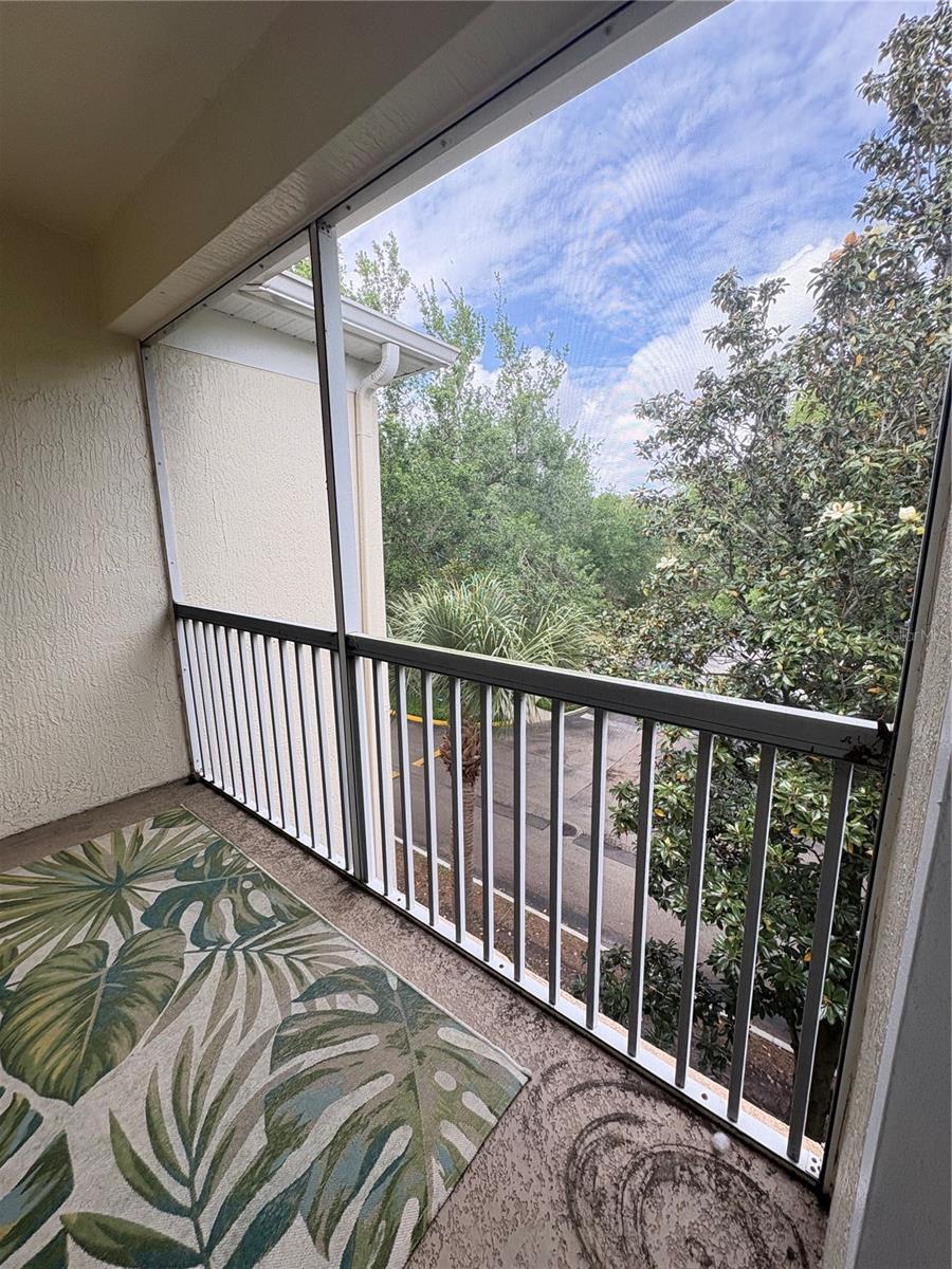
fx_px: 513
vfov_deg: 102.1
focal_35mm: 14
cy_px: 634
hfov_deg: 85.7
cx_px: 476
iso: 50
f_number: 2.2
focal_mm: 2.22
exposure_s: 1/249
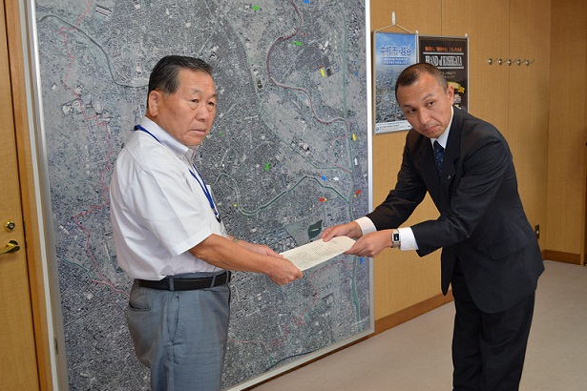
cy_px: 195
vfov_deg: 33.4
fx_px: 652
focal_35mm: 40
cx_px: 293
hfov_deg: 48.5
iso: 400
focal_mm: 26
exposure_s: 1/50
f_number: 4.2
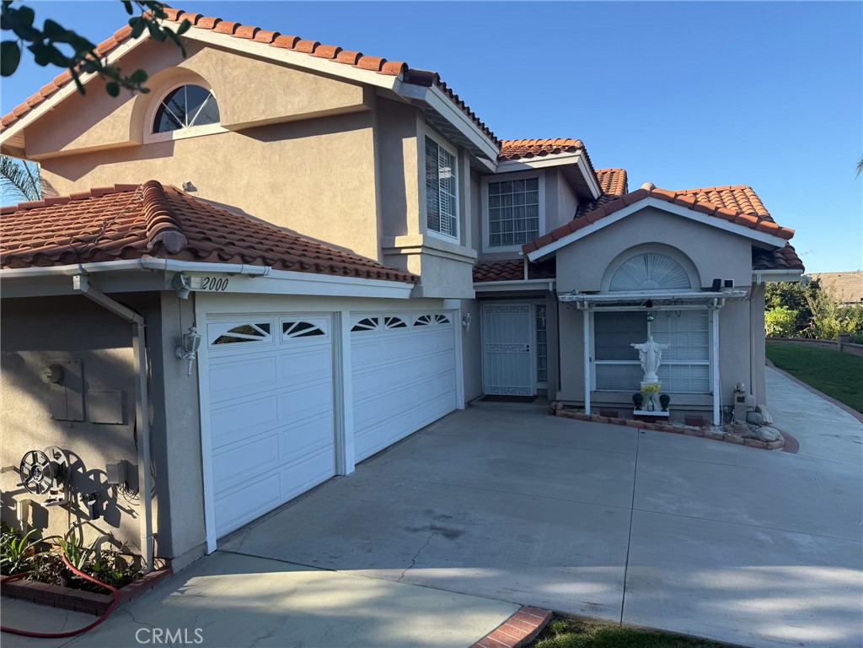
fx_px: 598
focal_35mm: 24
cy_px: 324
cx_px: 432
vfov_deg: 56.8
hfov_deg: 71.6
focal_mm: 6.76
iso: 80
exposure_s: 1/1770
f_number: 1.78
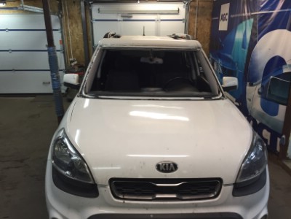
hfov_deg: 61.7
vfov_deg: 48.2
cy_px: 110
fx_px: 244
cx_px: 146
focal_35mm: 29
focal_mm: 4.15
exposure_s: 1/33
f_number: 2.2
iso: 100
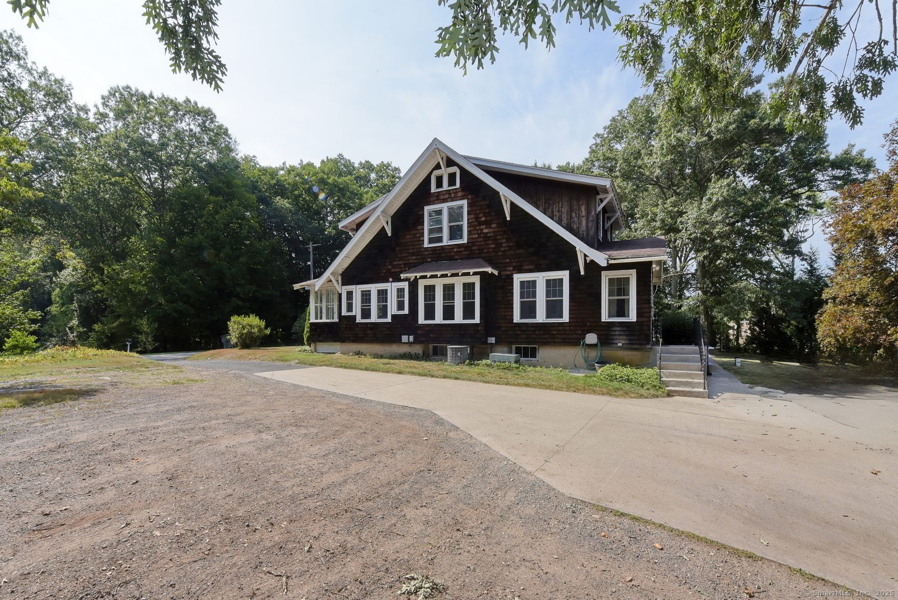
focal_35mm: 14
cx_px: 449
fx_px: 349
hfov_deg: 104.2
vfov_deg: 81.3
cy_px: 300
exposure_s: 1/200
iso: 560
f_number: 22
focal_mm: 14
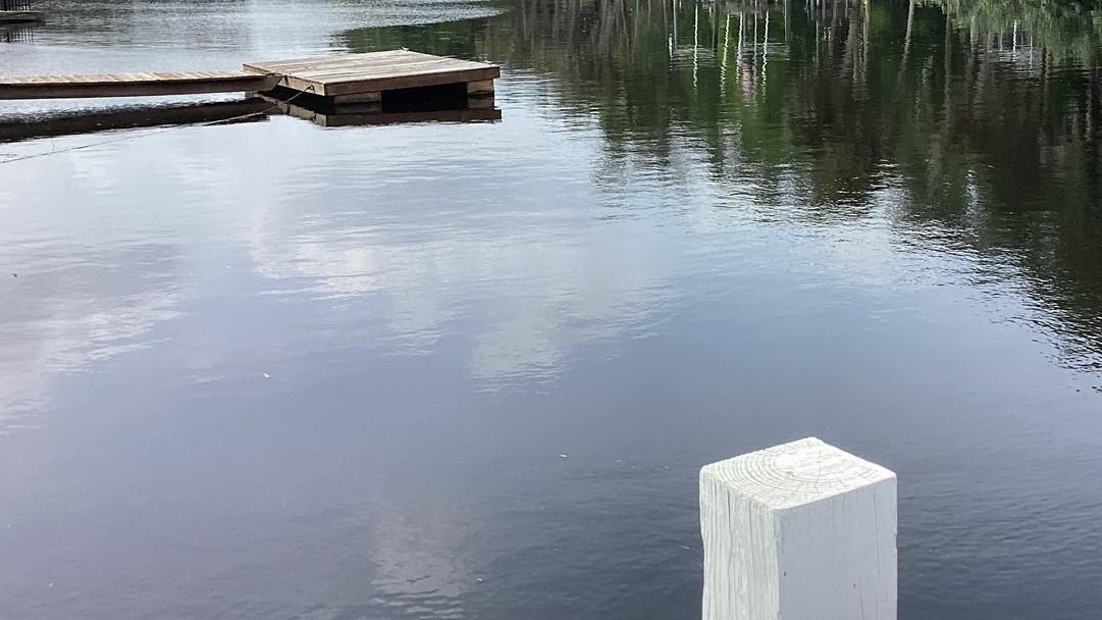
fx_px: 1461
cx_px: 742
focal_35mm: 50
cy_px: 177
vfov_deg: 23.8
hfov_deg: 40.8
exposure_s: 1/1164
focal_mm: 3.3
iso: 25
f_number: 2.4
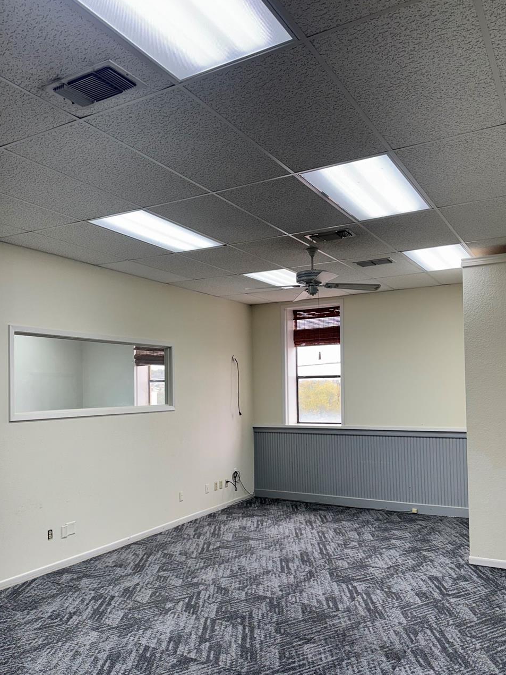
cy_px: 380
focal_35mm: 29
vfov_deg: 61.5
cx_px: 234
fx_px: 565
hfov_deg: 48.2
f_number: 1.78
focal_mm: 6.76
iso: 64
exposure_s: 1/199
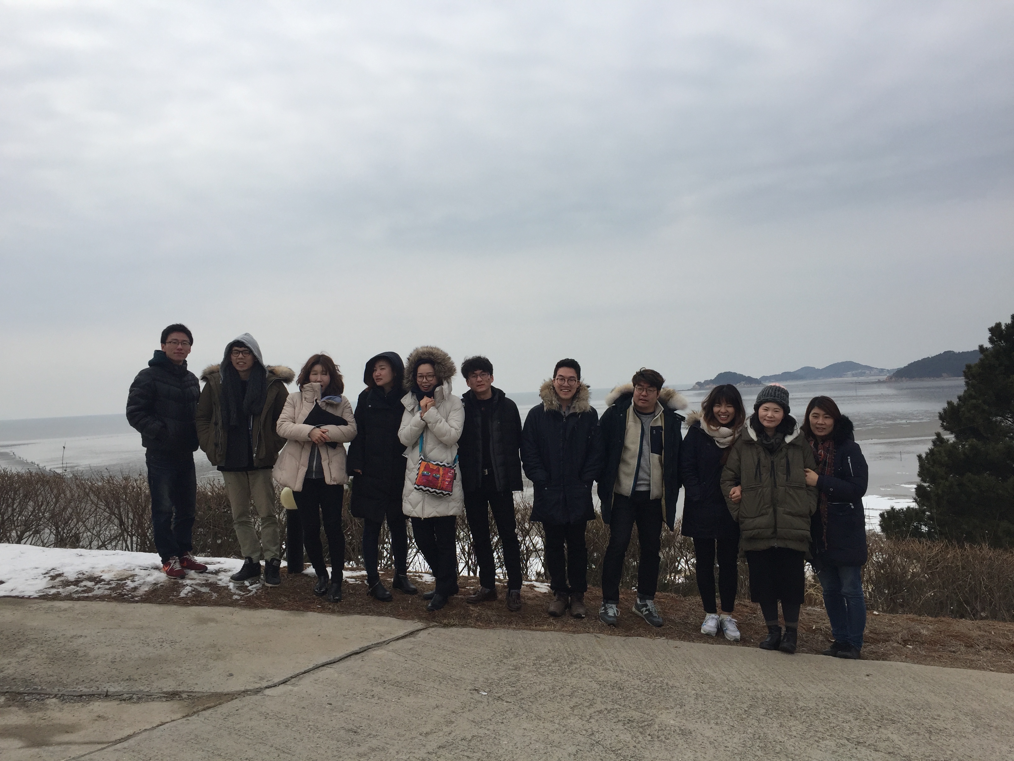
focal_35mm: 29
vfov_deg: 48.2
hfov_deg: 61.7
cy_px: 380
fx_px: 849
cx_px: 507
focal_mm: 4.15
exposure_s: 1/3300
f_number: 2.2
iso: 32
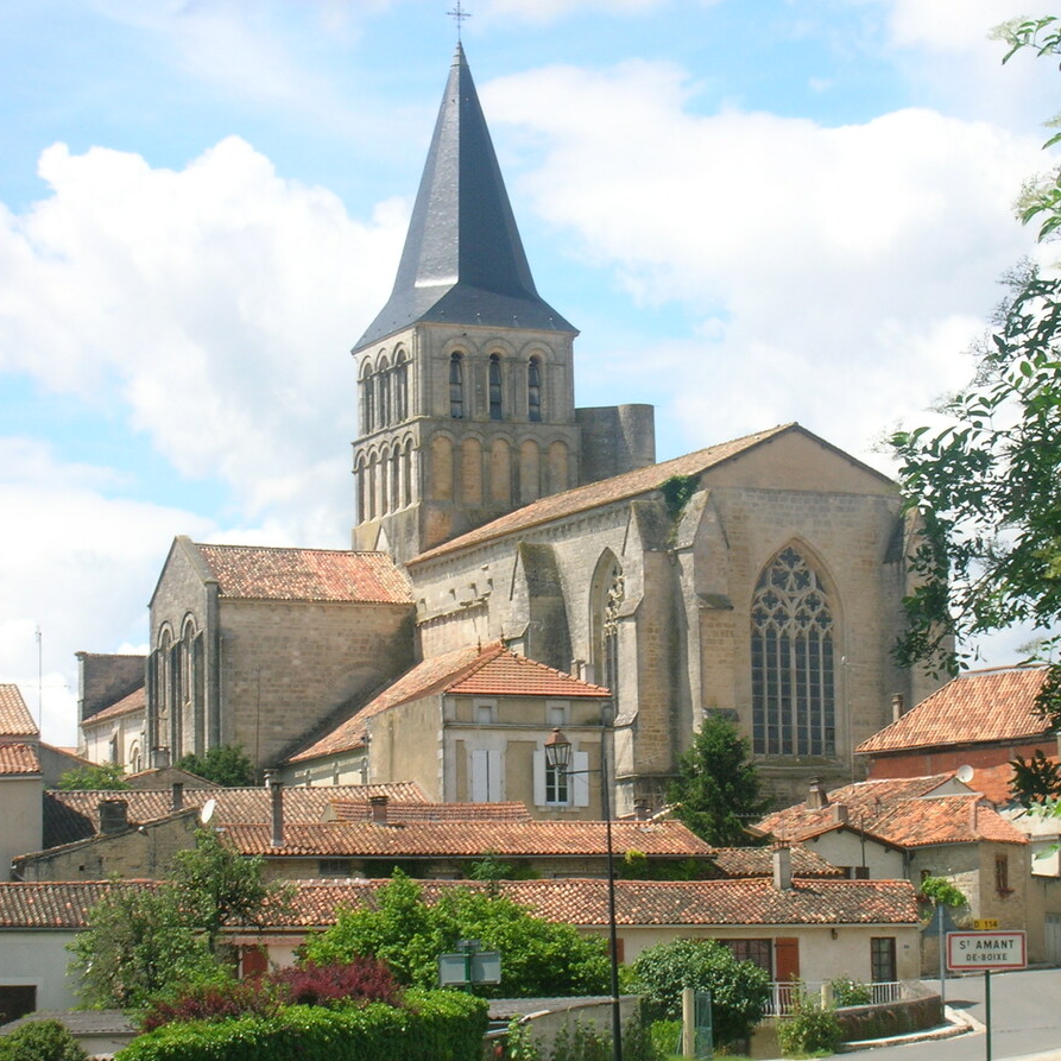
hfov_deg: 14.4
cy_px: 532
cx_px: 604
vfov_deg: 14.4
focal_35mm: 121
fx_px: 4196
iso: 71
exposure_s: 1/133
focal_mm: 17.1
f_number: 8.2
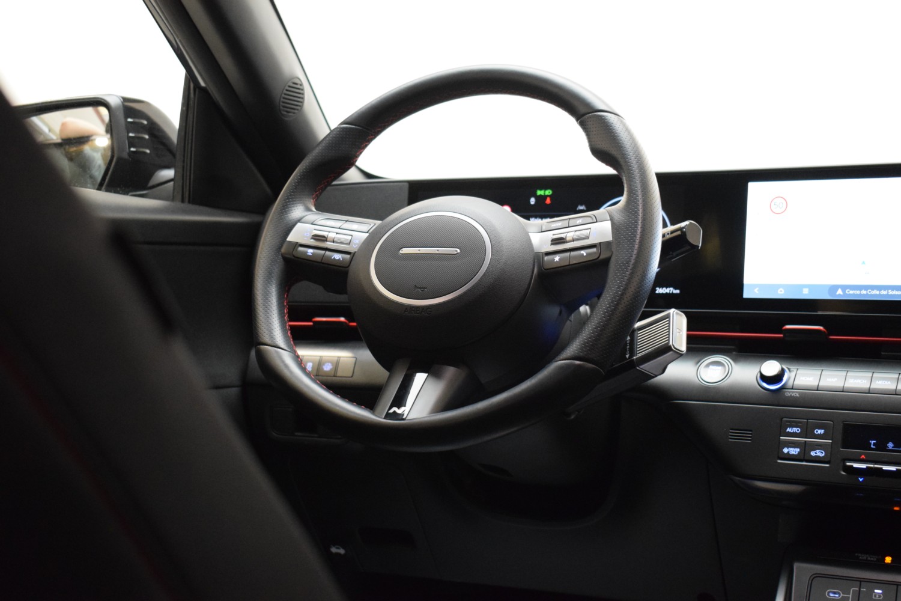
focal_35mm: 46
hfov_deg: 42.3
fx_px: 1164
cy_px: 300
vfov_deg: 28.9
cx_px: 450
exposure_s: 1/60
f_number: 4.2
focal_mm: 31
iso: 3600
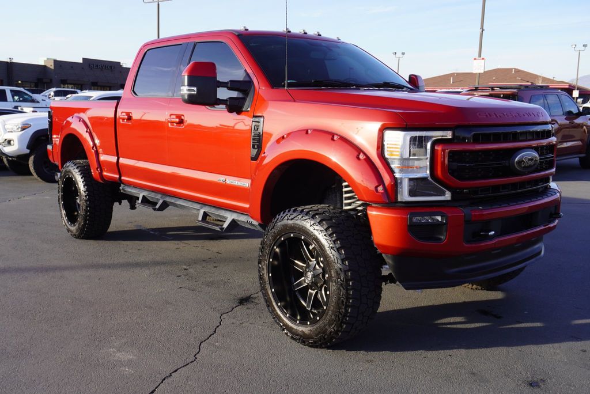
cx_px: 295
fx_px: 590
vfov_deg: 36.9
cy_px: 197
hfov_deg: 53.1
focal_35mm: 36
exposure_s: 1/100
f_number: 8
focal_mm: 24
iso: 100
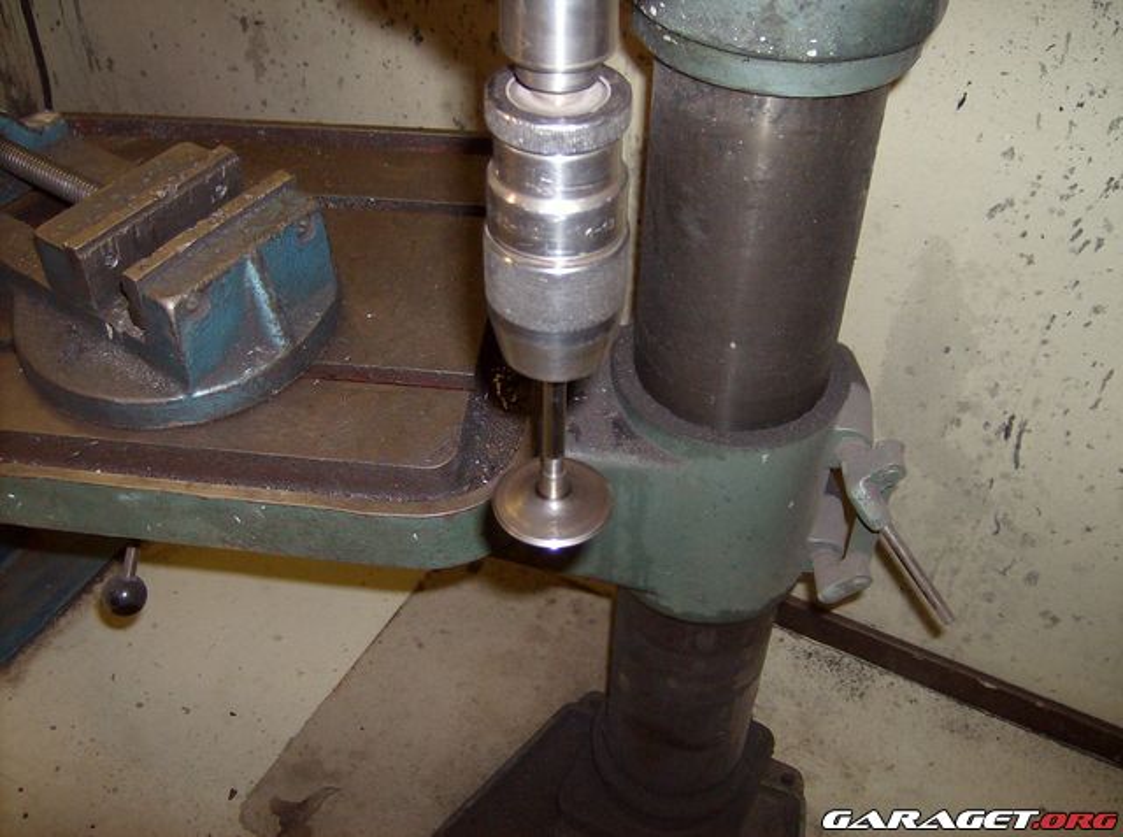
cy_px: 418
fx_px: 1165
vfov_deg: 39.5
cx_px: 562
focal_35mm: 36
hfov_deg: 51.5
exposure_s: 1/60
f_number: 2.8
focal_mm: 6
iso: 200
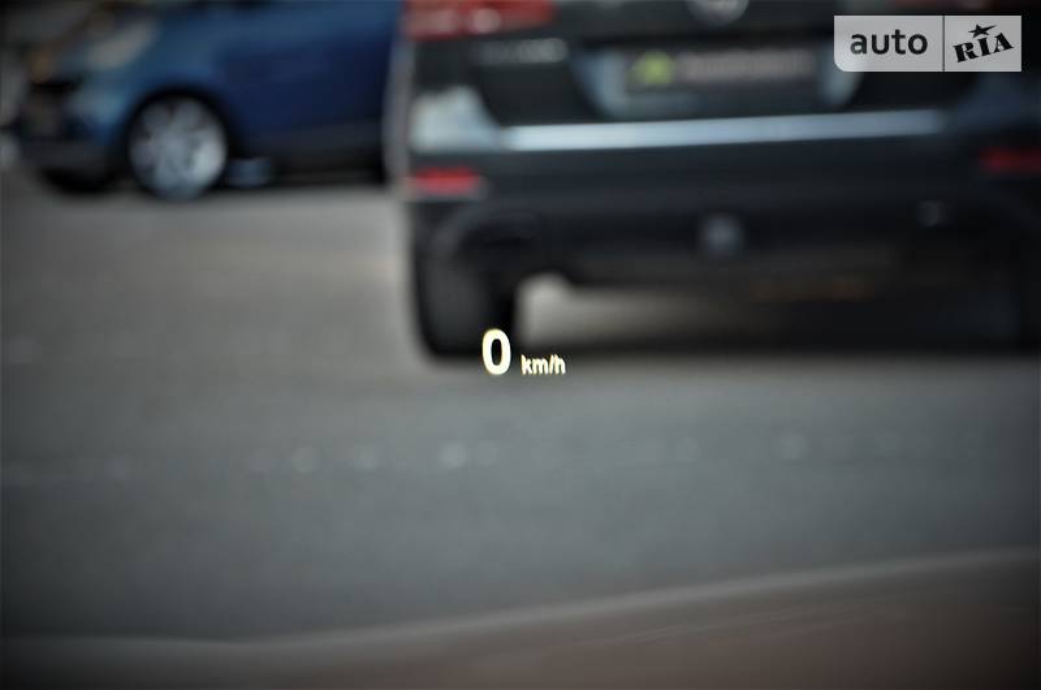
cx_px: 520
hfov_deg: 13.1
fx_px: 4545
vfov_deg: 8.7
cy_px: 345
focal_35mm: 158
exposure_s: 1/200
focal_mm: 105
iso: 800
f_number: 5.6
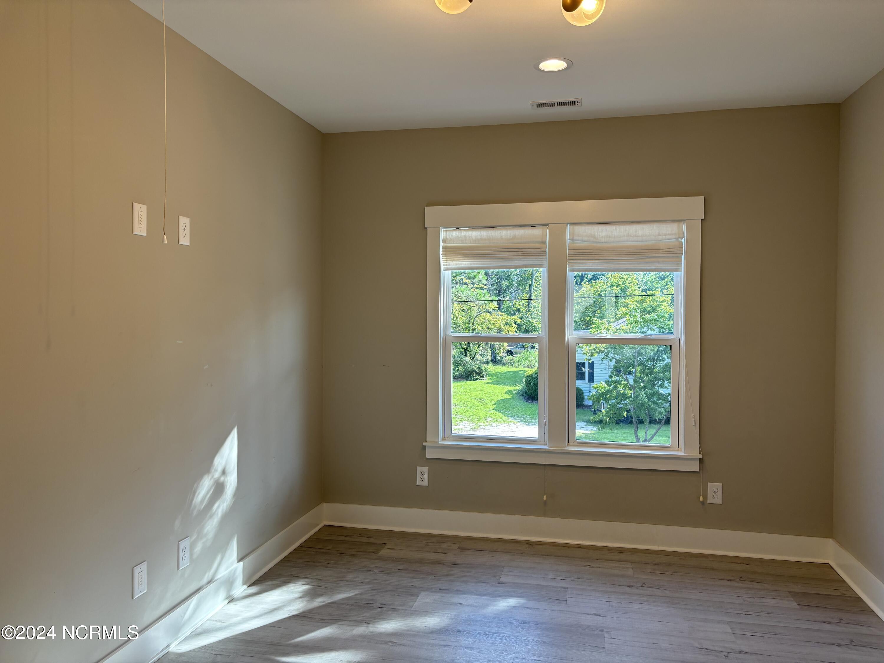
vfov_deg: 53.1
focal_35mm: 26
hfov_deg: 67.3
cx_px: 442
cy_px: 332
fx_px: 664
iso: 40
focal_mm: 5.96
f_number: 1.6
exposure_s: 1/120
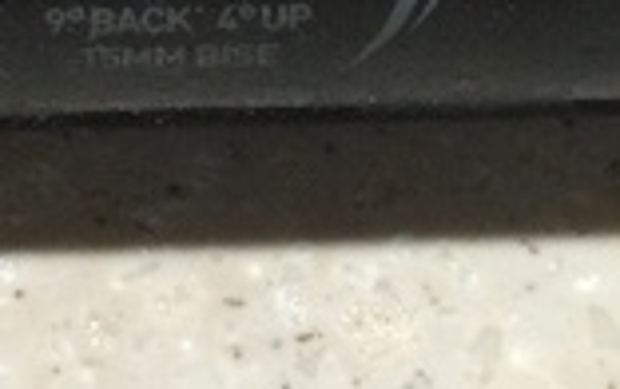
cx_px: 286
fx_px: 2843
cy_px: -111
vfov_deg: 7.7
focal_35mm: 168
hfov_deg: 12.4
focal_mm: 3.3
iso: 80
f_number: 2.4
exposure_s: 1/30
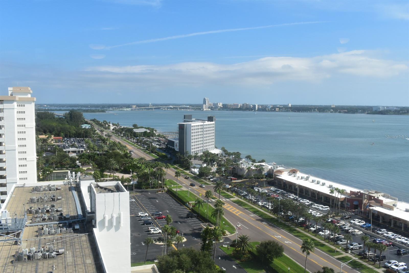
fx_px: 375
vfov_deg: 40.0
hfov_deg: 57.2
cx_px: 204
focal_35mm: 33
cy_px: 136
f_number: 11
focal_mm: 22
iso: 400
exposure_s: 1/500
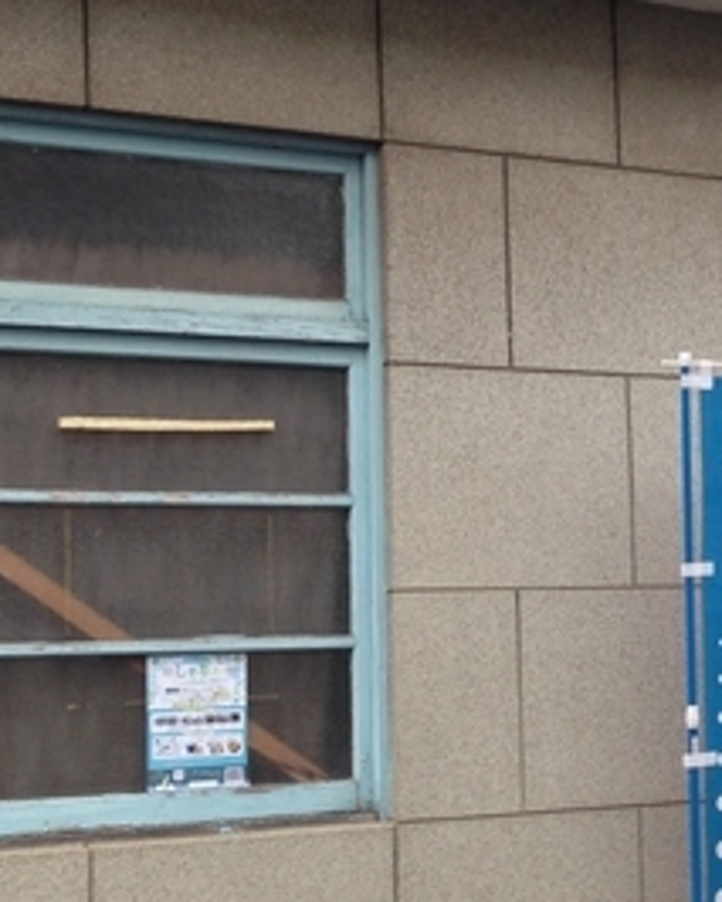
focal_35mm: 97
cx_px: 1054
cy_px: 431
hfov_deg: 14.8
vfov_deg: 19.8
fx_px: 2589
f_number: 2.4
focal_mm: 4.12
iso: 50
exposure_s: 1/24
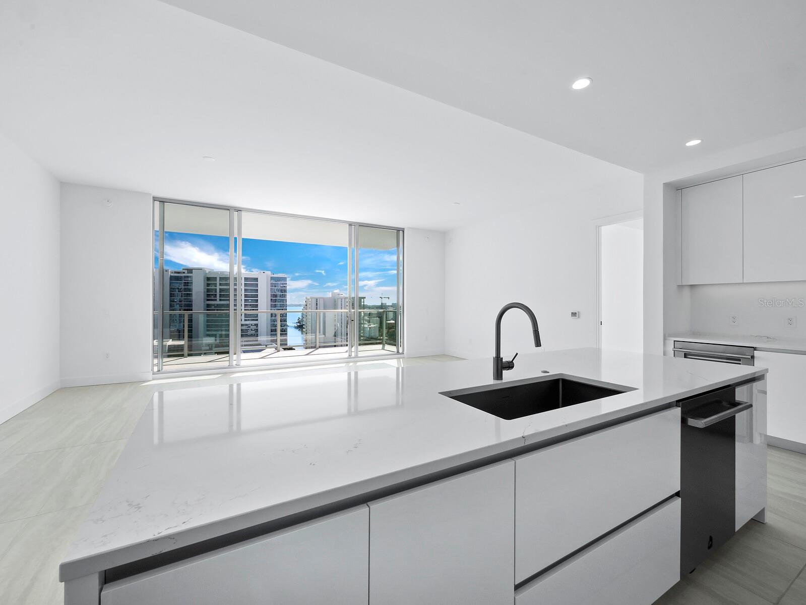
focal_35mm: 14
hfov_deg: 102.1
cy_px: 302
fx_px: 326
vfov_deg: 85.7
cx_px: 403
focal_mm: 7
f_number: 11
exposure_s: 1/60
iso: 400
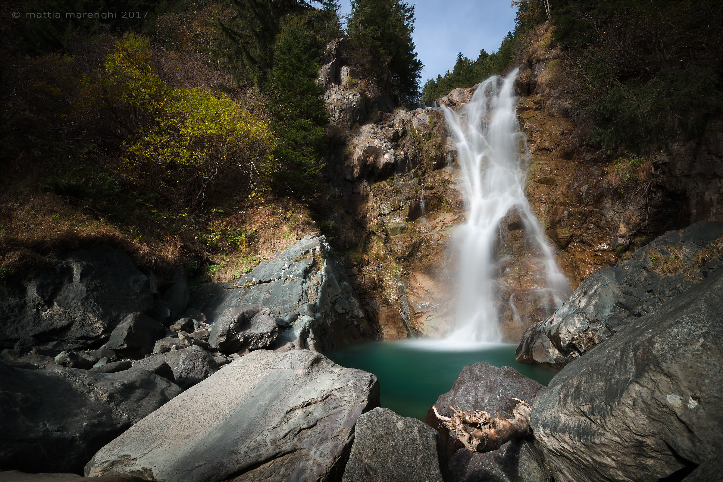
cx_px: 362
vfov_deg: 77.3
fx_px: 301
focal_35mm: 15
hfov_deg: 100.4
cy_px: 241
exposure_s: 15
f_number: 13
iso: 100
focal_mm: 10
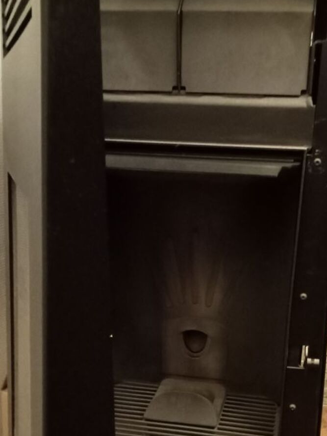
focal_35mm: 42
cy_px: 300
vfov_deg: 44.0
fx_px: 529
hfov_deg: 33.9
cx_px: 229
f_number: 2.2
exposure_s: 1/20
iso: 4745
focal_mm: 3.46
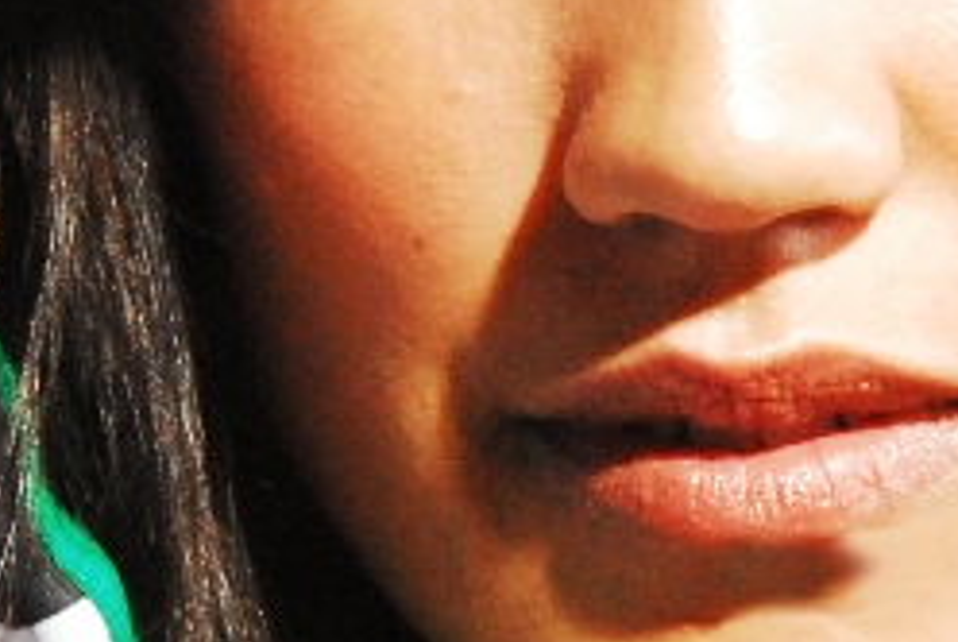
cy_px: 95
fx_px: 8312
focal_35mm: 312
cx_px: 705
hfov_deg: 6.6
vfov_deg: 4.4
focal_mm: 38
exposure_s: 1/250
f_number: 16
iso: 1600
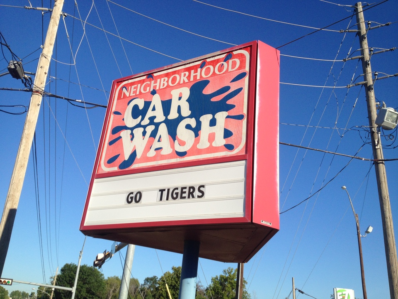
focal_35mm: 35
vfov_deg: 40.7
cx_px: 199
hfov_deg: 52.6
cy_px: 150
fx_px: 402
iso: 50
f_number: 2.4
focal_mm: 4.28
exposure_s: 1/1623
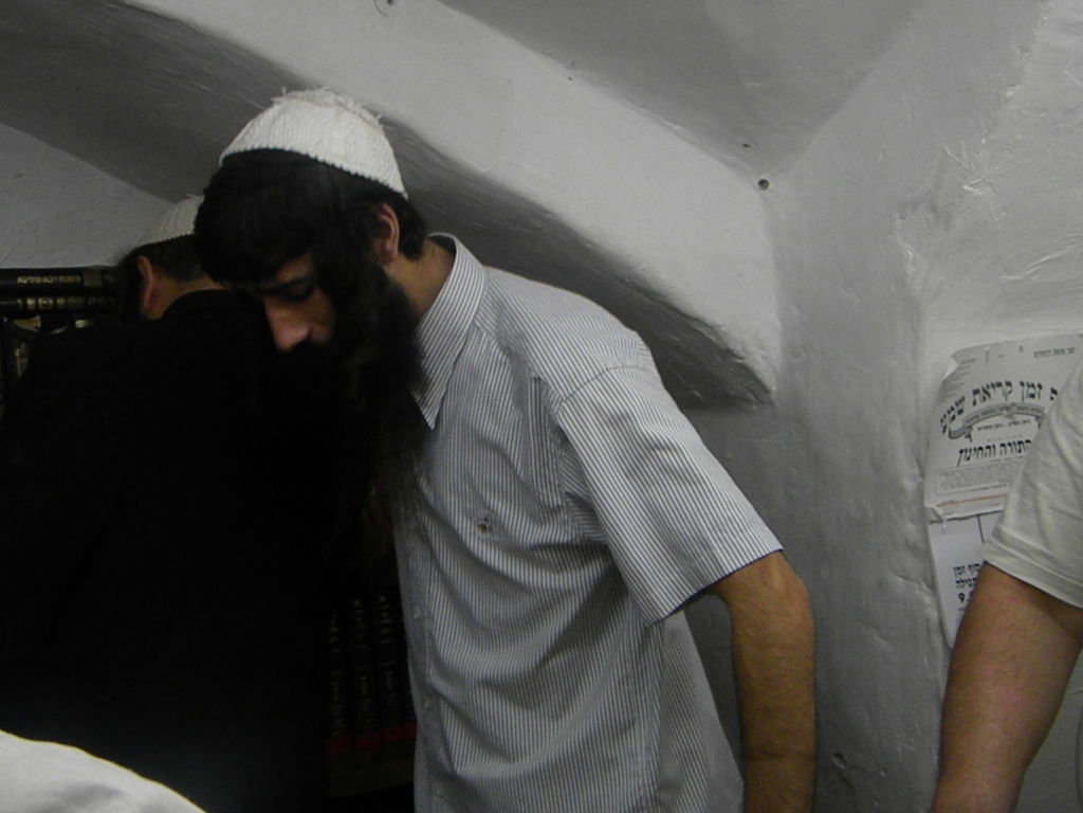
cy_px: 406
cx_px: 542
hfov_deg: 40.4
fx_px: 1470
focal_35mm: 47
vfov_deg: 30.9
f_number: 3.9
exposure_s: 1/263
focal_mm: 8.6
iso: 720
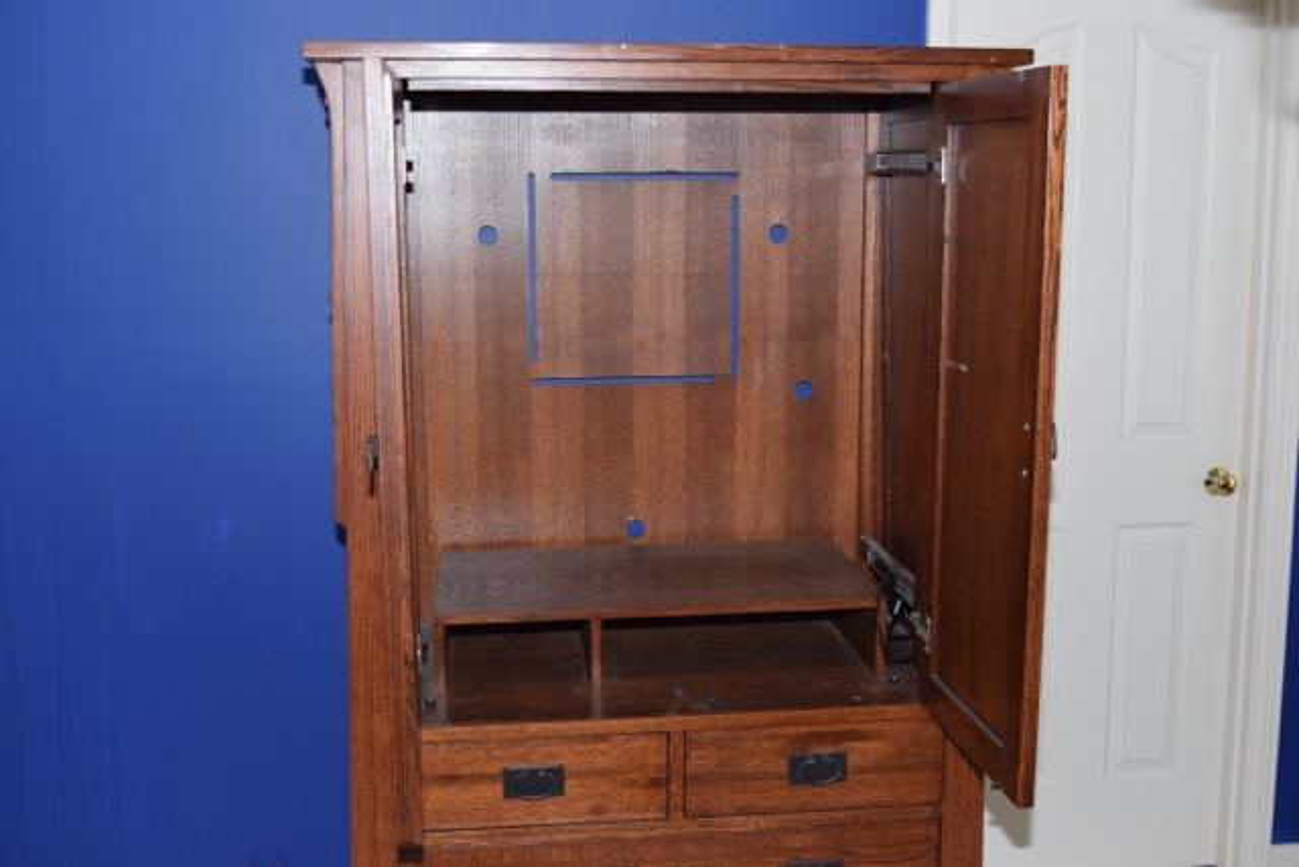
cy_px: 434
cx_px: 650
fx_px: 1516
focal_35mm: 42
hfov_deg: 46.4
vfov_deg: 31.9
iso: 800
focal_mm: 28
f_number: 5.6
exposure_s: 1/125
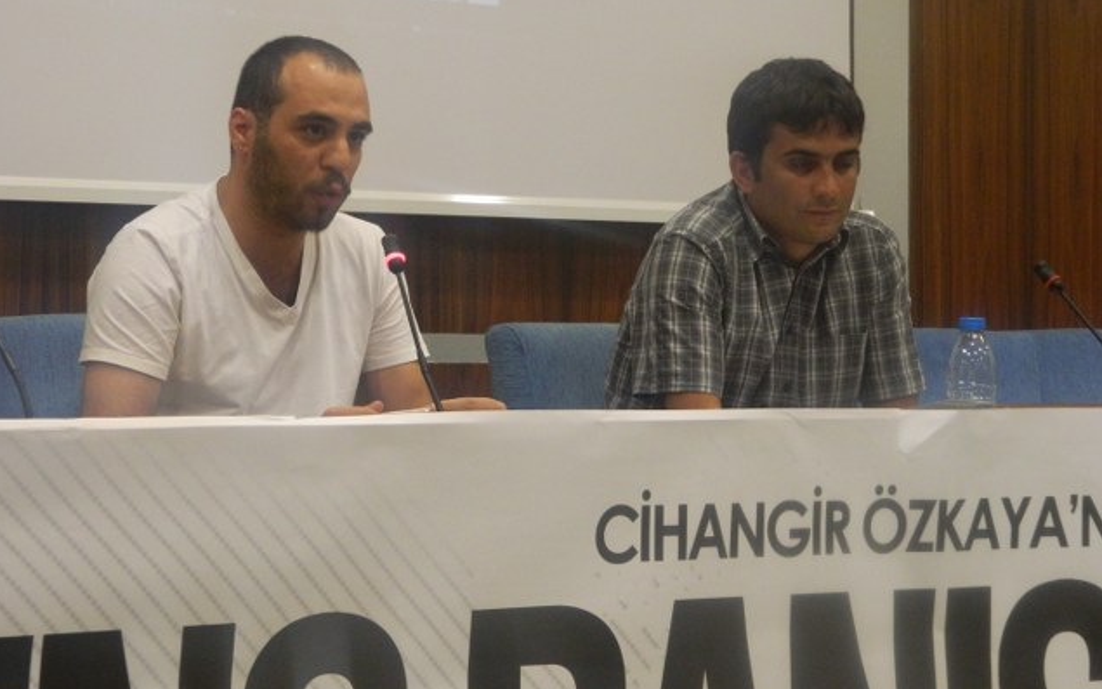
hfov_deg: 18.9
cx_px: 548
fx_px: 3304
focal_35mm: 110
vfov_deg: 11.9
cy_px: 316
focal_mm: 18.6
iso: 400
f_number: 4.5
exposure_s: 1/15
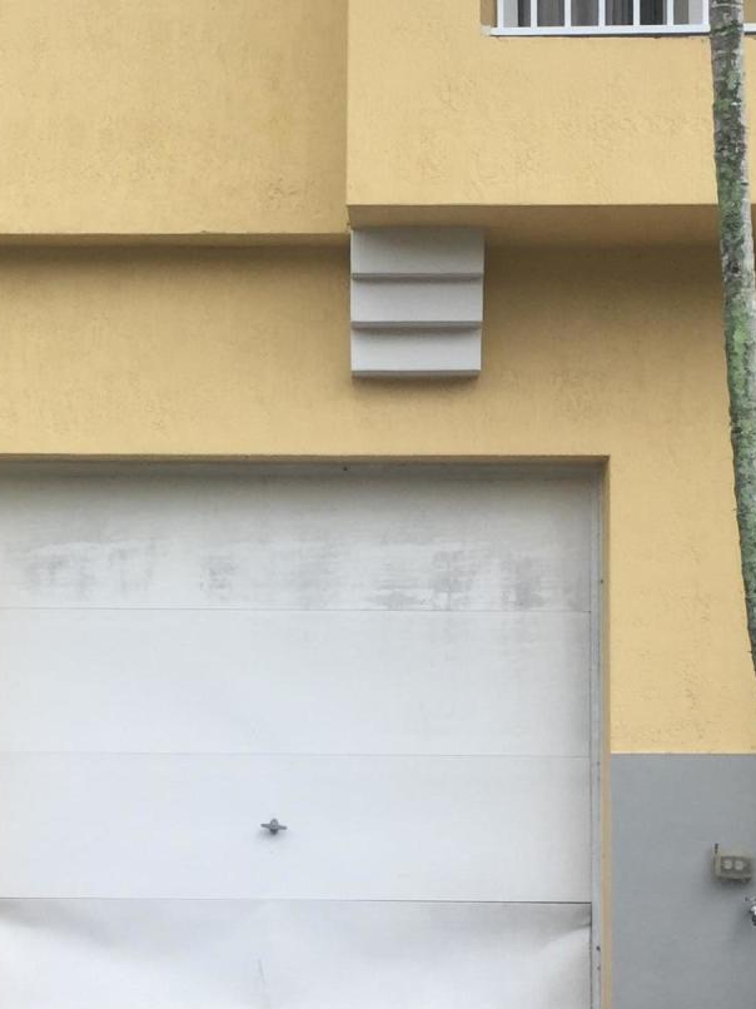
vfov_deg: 26.8
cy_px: 691
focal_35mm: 72
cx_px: 328
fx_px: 2098
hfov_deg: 20.4
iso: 32
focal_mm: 4.15
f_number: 2.2
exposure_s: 1/377
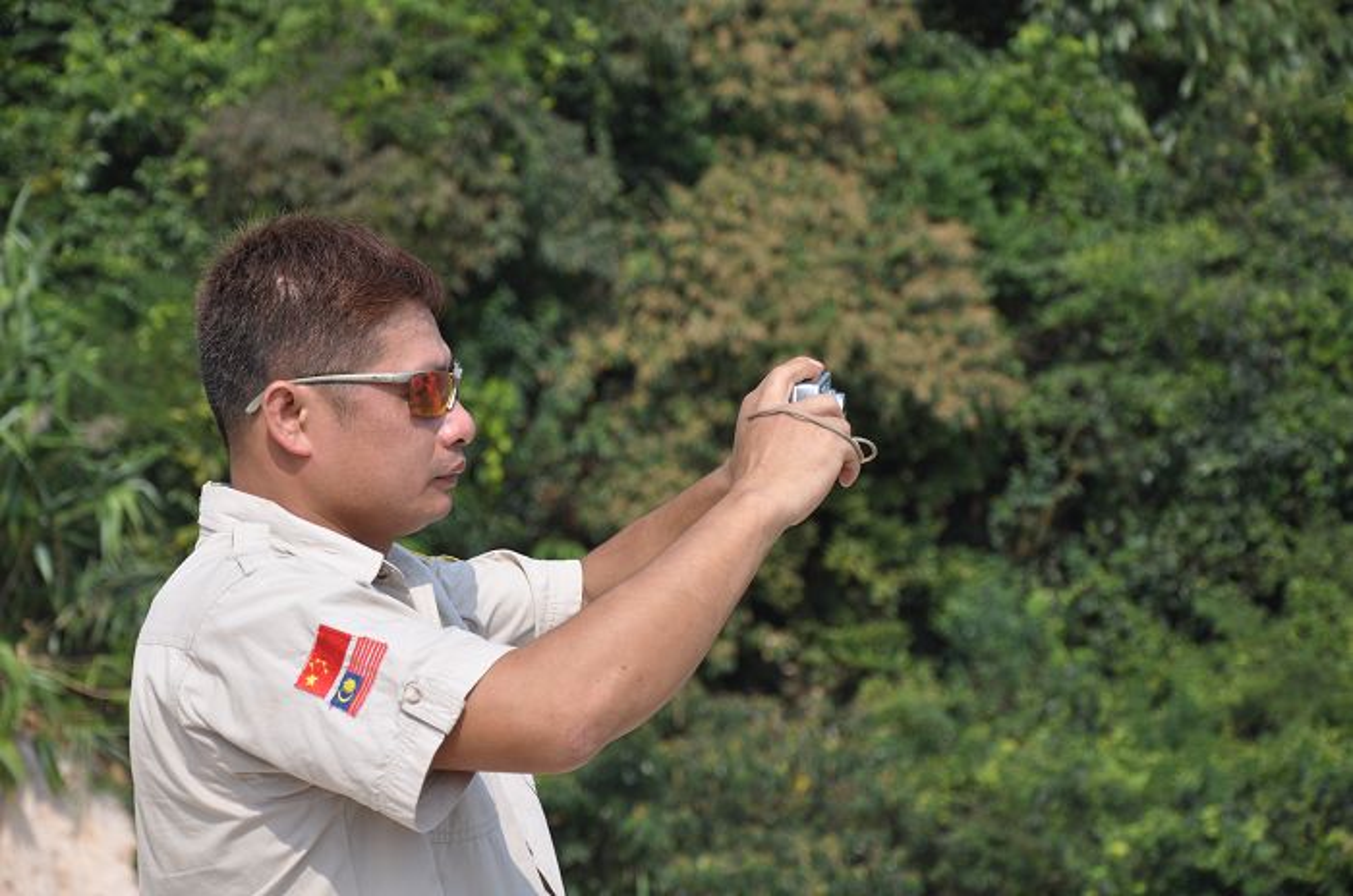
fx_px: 4220
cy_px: 448
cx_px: 676
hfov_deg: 18.2
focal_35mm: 112
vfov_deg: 12.1
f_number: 5.3
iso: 200
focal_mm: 75
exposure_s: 1/640
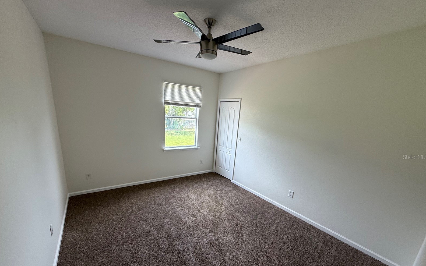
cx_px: 213
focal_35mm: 15
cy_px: 157
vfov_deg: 74.1
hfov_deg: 101.5
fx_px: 174
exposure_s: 1/99
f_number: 2.2
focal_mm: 2.22
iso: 64
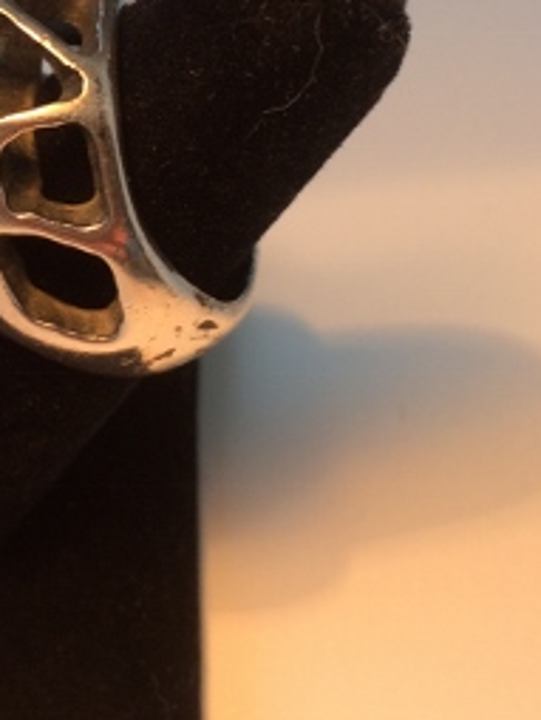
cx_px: -34
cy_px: 74
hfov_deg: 19.5
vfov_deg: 25.8
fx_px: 1519
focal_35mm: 73
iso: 50
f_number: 2.2
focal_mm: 4.15
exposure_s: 1/120
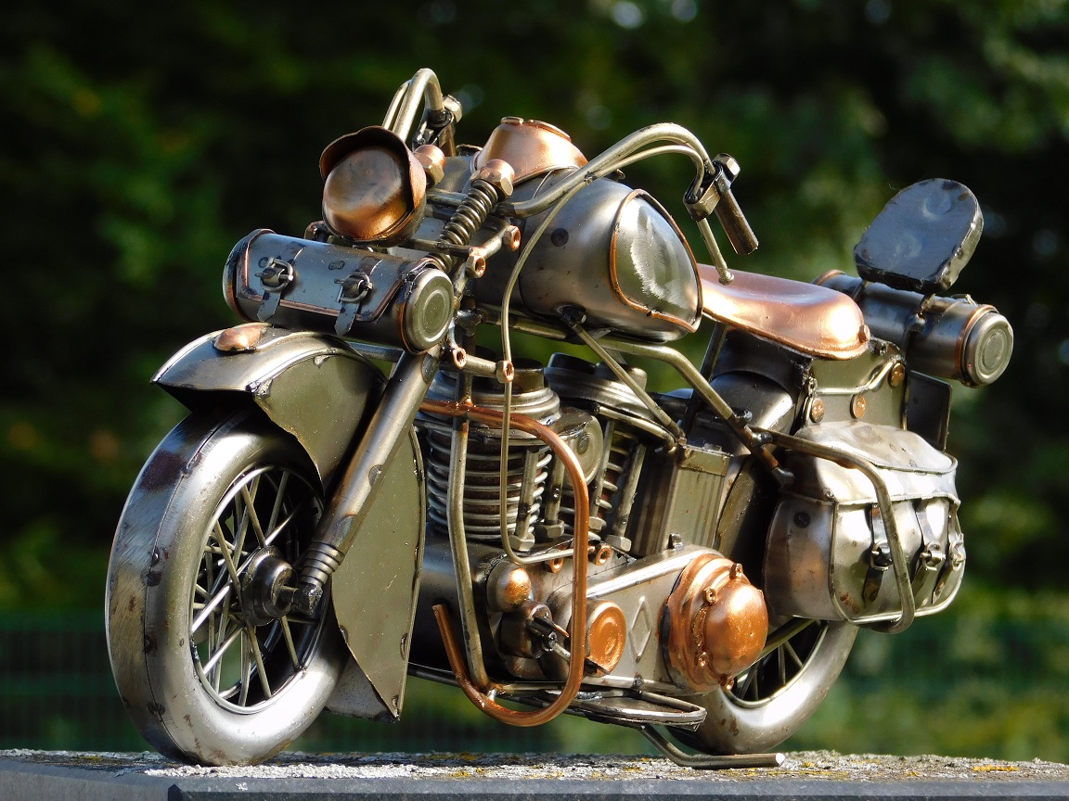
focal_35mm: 232
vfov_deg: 6.4
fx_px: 7165
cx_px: 534
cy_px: 400
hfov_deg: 8.5
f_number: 5.6
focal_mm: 41.3
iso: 125
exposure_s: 1/160
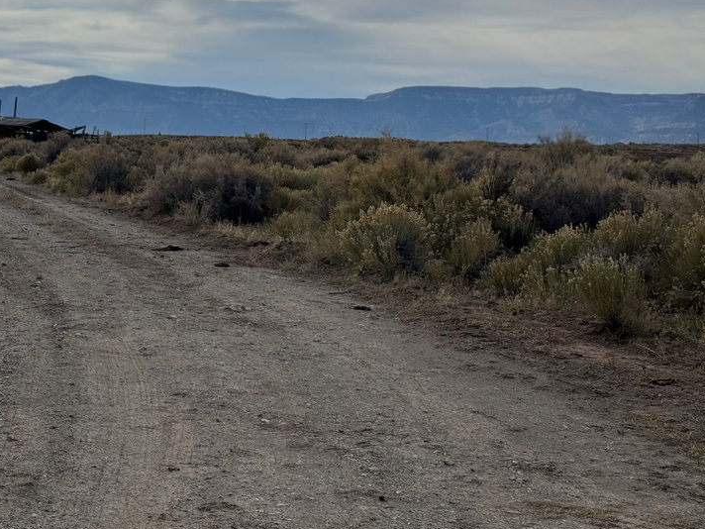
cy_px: 168
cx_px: 201
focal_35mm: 69
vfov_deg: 21.2
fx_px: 1405
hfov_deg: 27.9
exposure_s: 1/12500
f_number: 1.78
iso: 64
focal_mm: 6.76
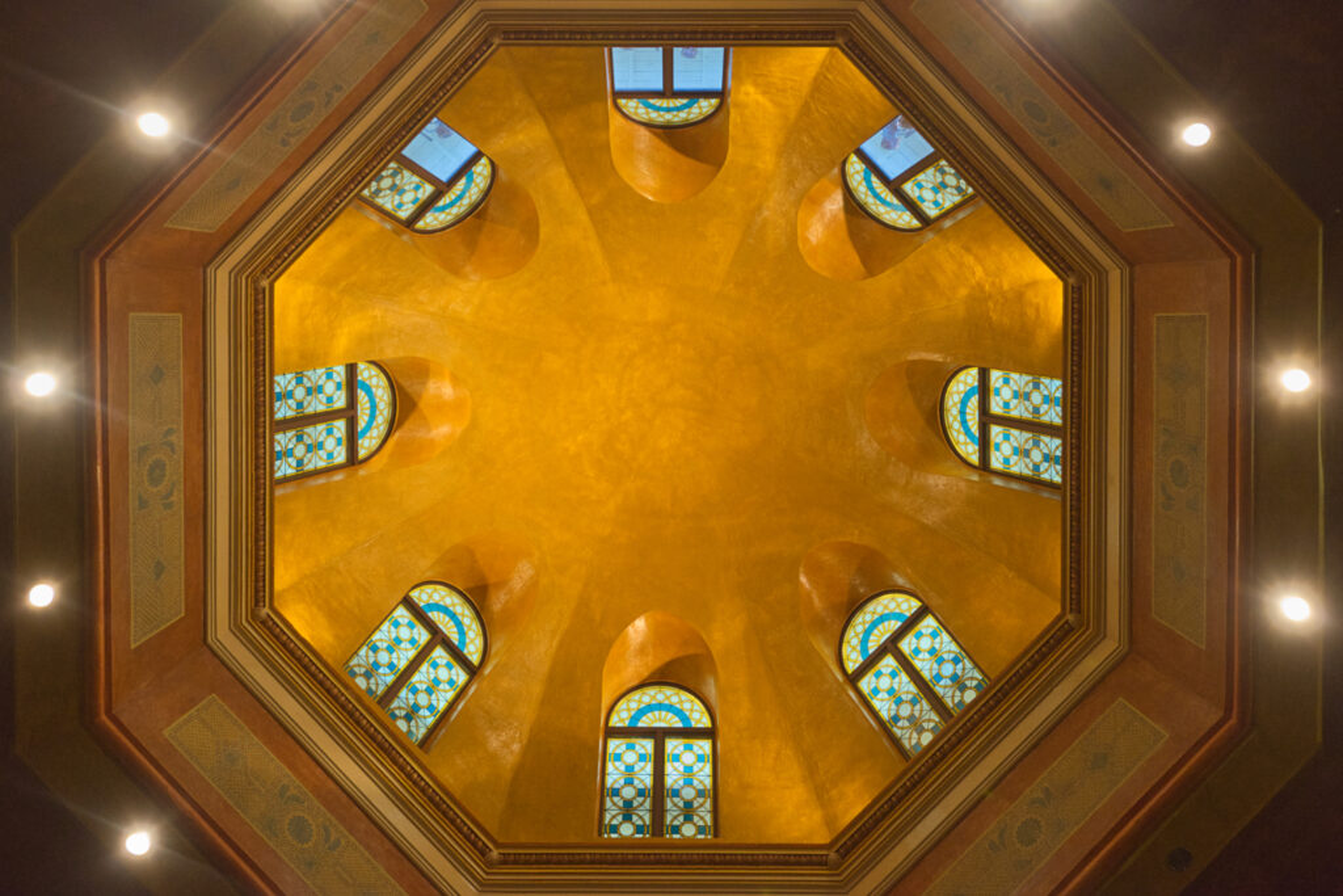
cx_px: 672
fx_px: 1194
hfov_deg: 58.7
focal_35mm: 32
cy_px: 448
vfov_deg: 41.1
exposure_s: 1/50
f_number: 6.3
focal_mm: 32
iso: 3200
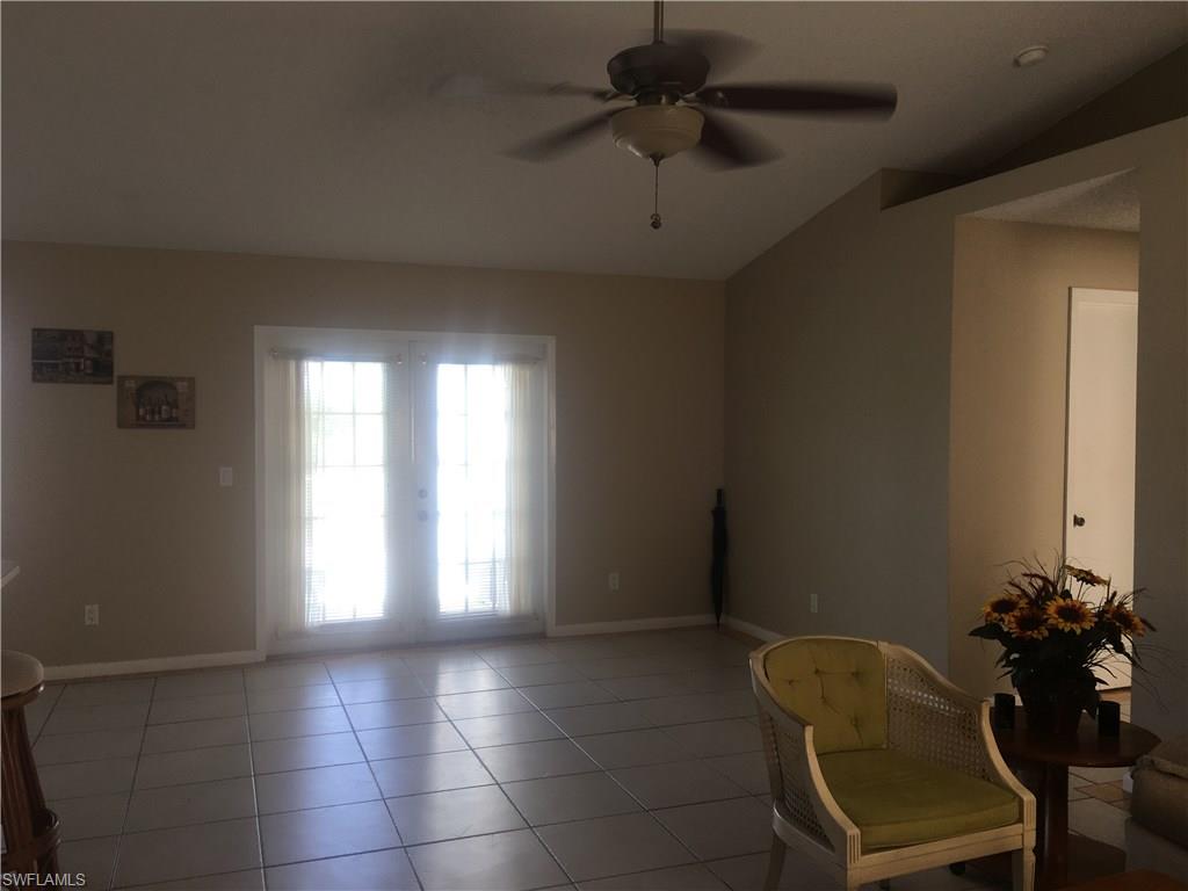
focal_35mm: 29
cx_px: 594
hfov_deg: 61.7
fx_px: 995
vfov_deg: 48.2
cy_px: 446
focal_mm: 4.15
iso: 25
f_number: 2.2
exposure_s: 1/40
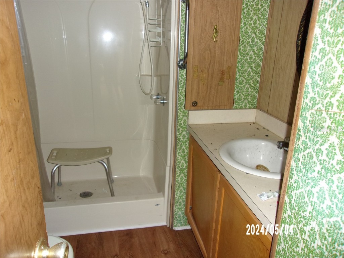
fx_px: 268
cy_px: 129
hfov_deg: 65.3
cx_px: 172
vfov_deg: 51.4
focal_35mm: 27
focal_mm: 4.9
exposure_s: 1/34
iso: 200
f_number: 3
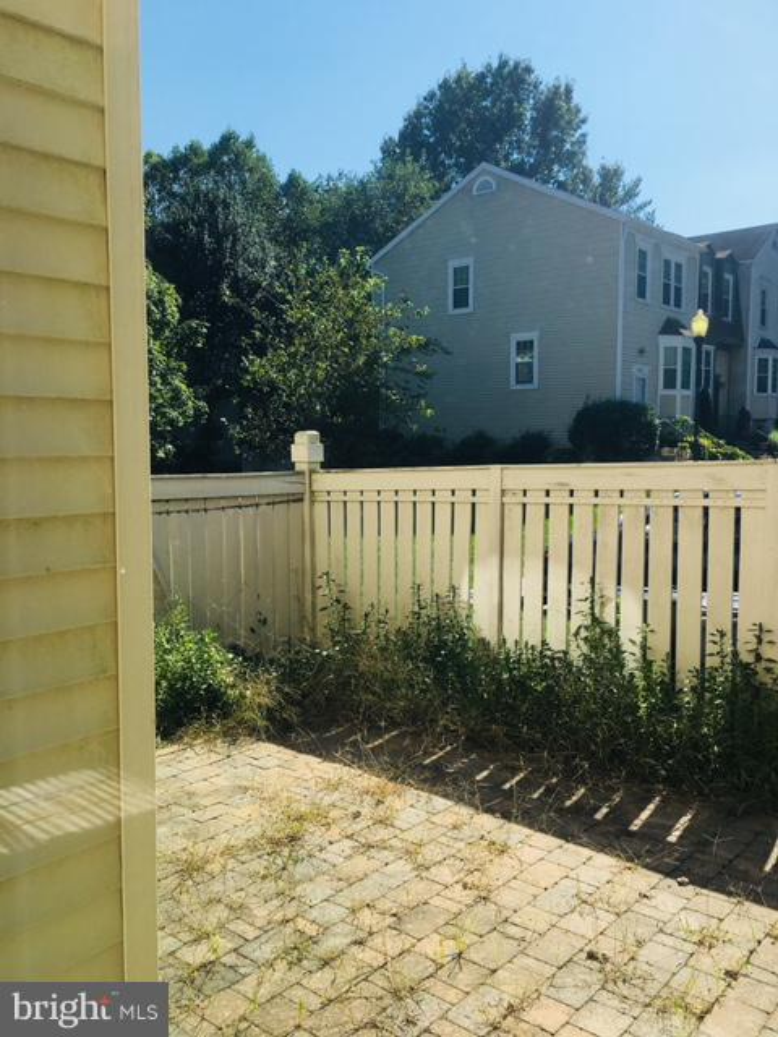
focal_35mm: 29
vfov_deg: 61.7
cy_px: 518
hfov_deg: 48.2
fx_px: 869
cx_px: 389
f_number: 2.2
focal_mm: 4.15
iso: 25
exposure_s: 1/1241
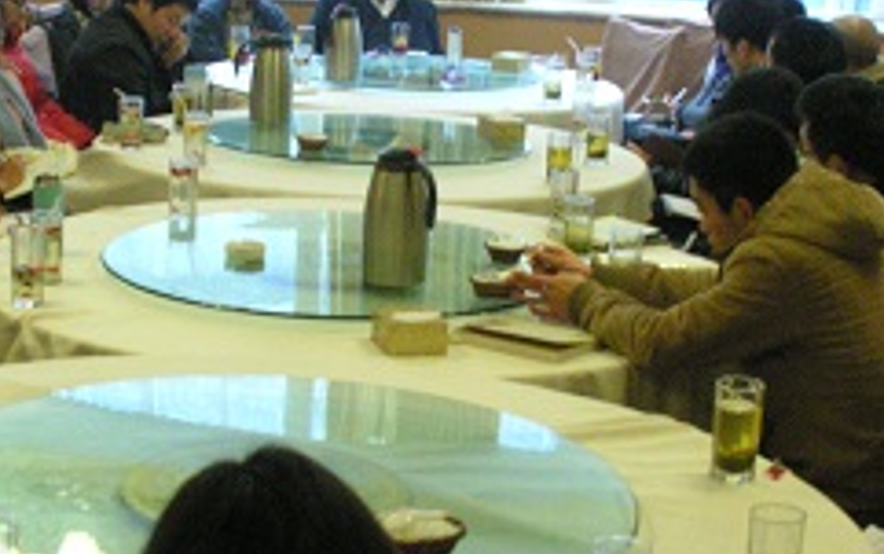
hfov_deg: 26.8
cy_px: 299
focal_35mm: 77
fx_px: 1856
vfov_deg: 17.0
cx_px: 403
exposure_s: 1/15
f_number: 4.5
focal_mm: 8.9
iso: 400
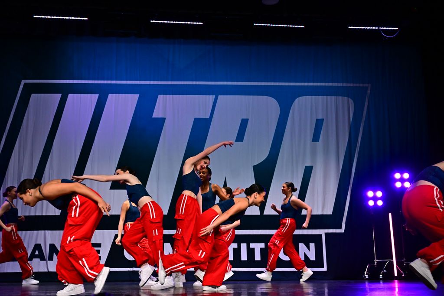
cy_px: 148
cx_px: 222
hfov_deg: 45.4
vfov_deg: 31.2
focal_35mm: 43
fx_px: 530
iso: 3200
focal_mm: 43
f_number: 3.5
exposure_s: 1/800
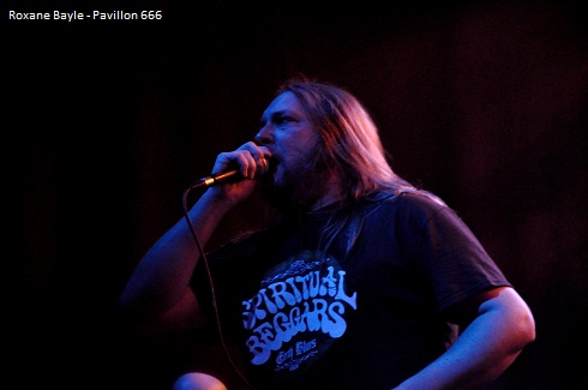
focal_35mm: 158
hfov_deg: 13.1
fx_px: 2568
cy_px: 195
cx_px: 294
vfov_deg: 8.7
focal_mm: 105
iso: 2200
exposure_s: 1/60
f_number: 5.6
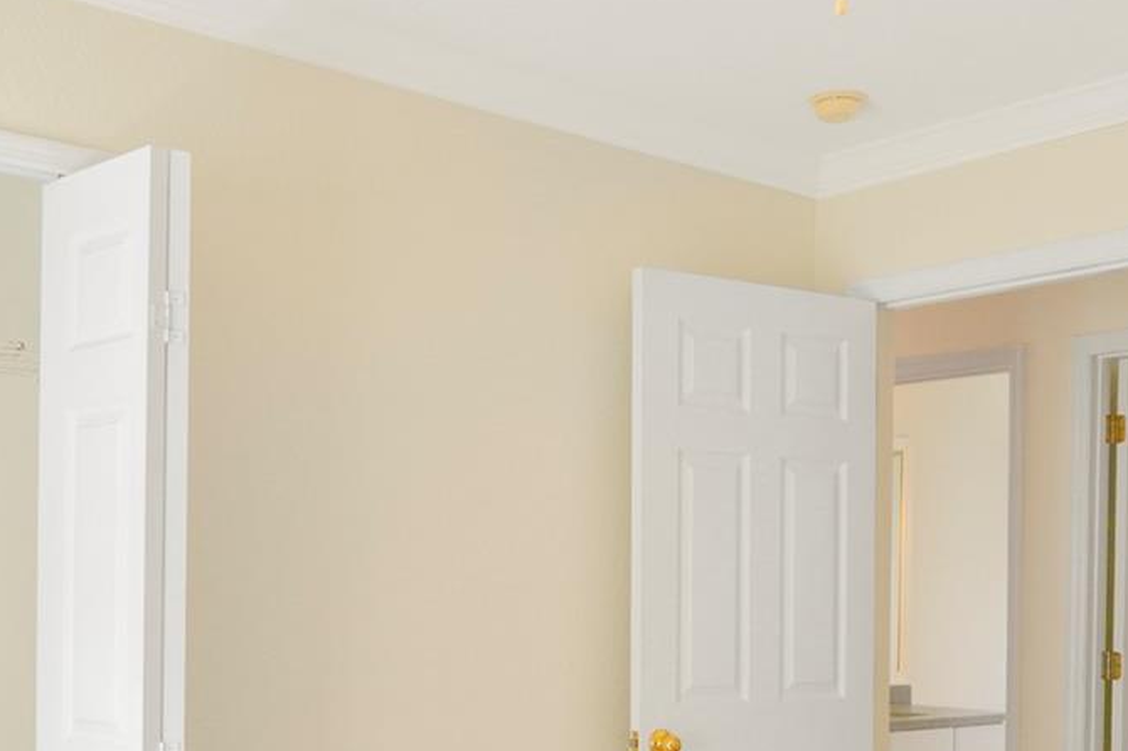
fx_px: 1347
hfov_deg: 45.4
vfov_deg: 30.5
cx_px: 505
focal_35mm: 43
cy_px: 589
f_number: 3.2
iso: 100
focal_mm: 12
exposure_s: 1/100
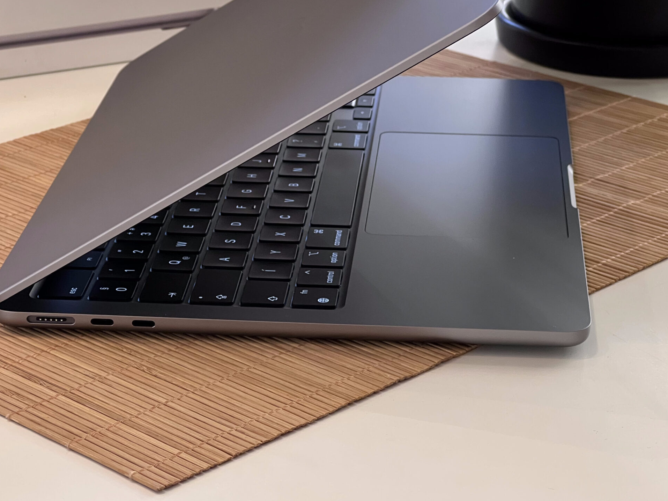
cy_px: 192
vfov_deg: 14.4
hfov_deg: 19.1
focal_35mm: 103
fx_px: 1987
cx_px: 325
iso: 320
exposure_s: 1/60
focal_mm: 9
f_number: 2.8
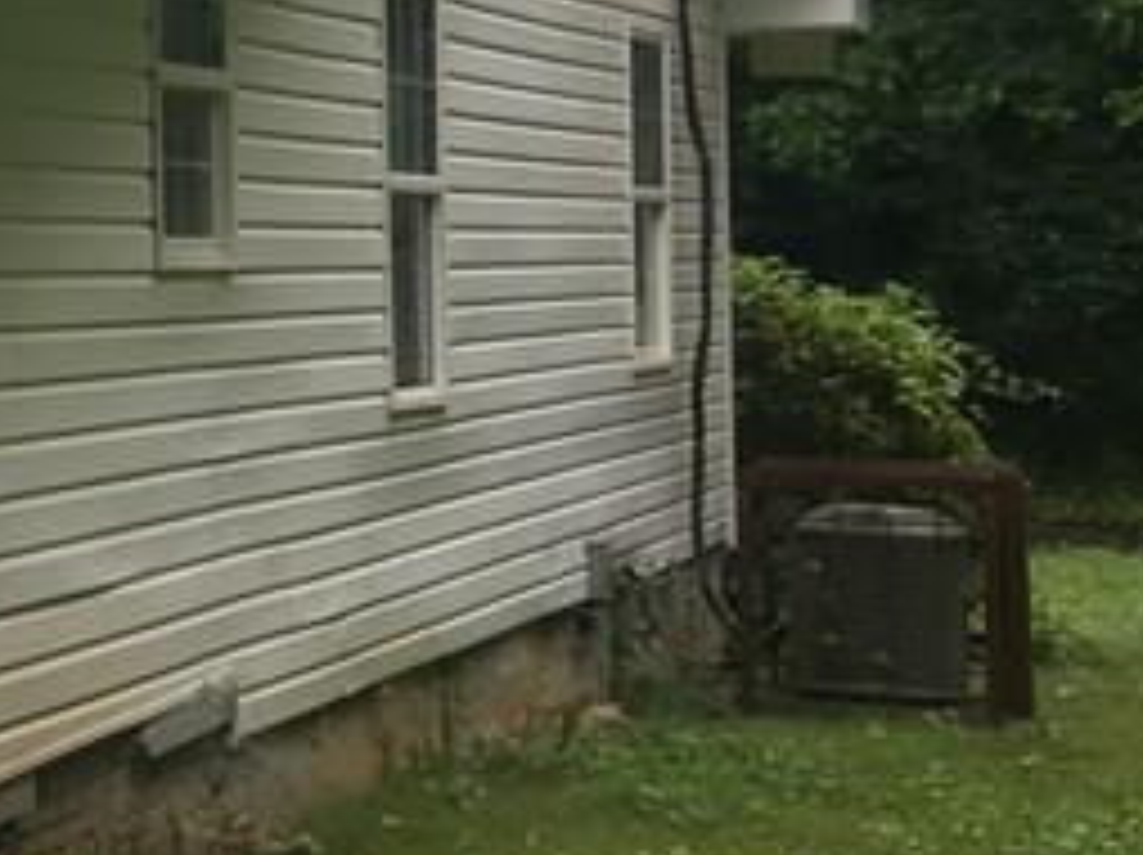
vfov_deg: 12.5
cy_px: -18
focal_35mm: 117
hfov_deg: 14.6
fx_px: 3860
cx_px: -986
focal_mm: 4.15
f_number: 2.2
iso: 25
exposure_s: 1/120
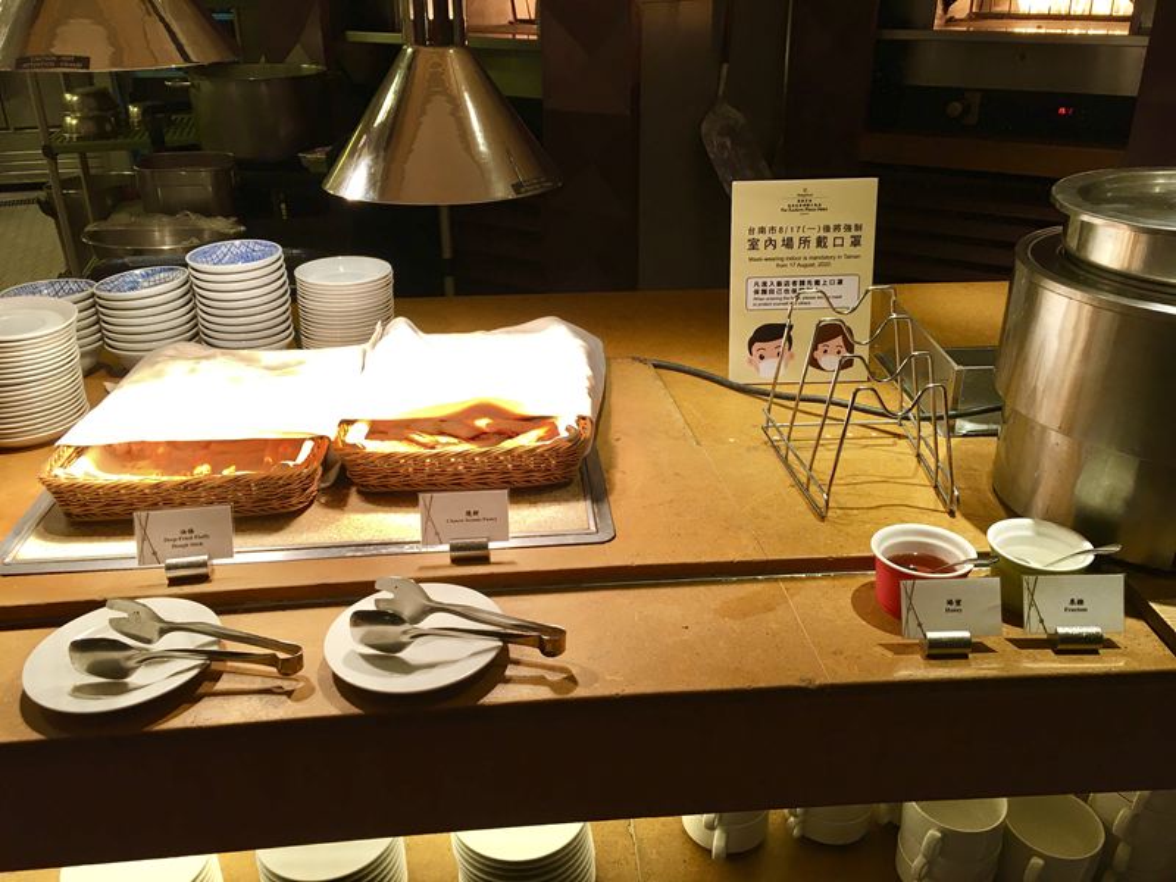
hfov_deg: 61.7
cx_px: 588
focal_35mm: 29
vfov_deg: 48.2
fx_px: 985
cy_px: 441
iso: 32
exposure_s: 1/40
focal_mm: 4.15
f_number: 2.2
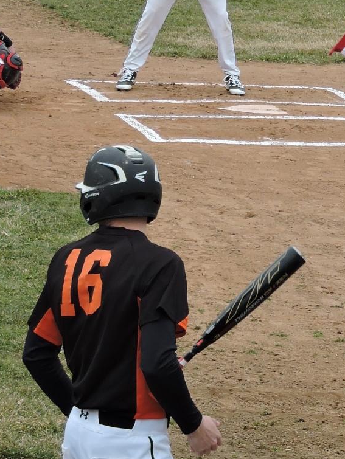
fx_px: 3691
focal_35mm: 278
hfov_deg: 5.3
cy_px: 311
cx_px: 322
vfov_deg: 7.1
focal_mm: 18.7
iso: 160
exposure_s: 1/400
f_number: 4.2
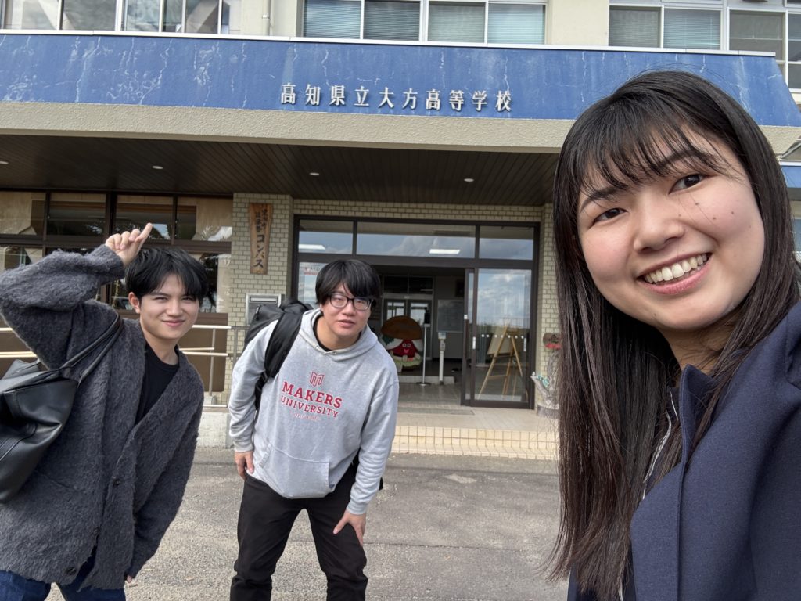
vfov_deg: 58.9
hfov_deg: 73.9
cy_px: 300
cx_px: 400
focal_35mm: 23
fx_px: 532
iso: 25
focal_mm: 2.69
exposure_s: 1/501
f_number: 1.9
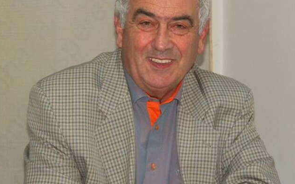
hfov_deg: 15.7
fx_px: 1069
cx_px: 148
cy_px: 65
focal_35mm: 133
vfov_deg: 9.8
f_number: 4.7
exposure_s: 1/30
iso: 400
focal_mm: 19
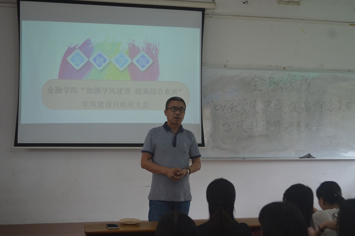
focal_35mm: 48
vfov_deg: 28.0
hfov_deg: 41.2
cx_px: 178
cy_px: 118
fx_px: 473
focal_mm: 32
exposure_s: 1/60
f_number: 4.8
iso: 400
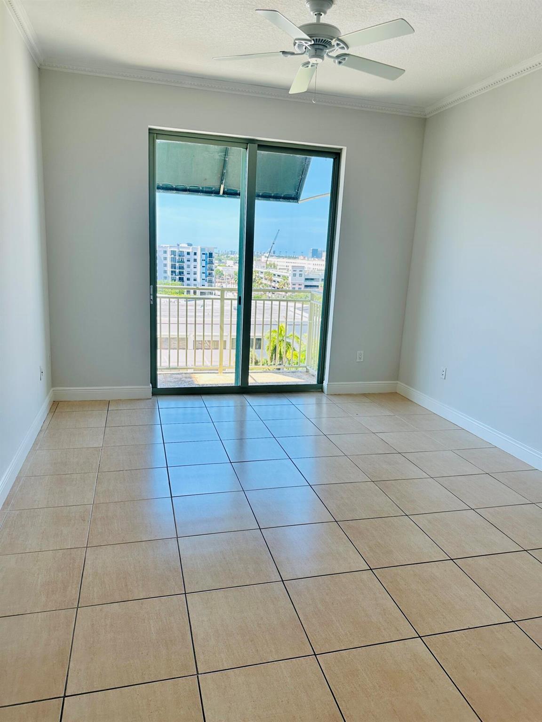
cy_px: 361
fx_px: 501
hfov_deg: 56.8
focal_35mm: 24
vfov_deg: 71.6
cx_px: 271
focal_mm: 6.86
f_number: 1.78
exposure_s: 1/409
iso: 80
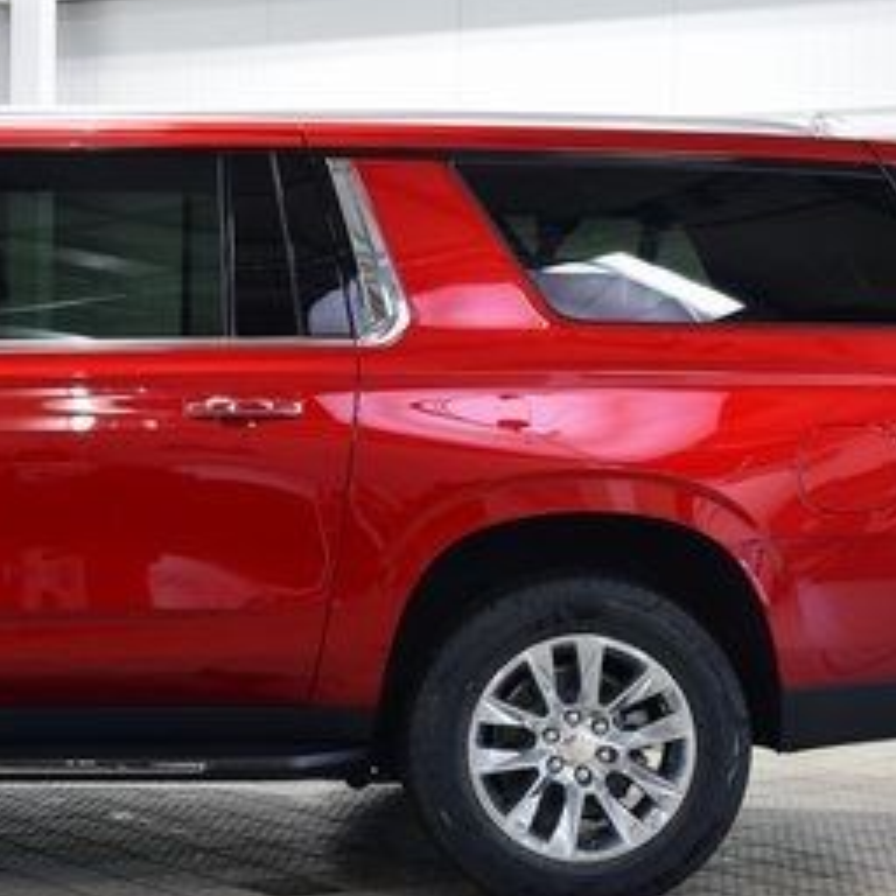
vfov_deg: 17.1
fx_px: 2987
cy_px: 467
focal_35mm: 102
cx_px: -42
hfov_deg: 16.6
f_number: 6.3
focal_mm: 32
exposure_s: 1/15
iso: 640
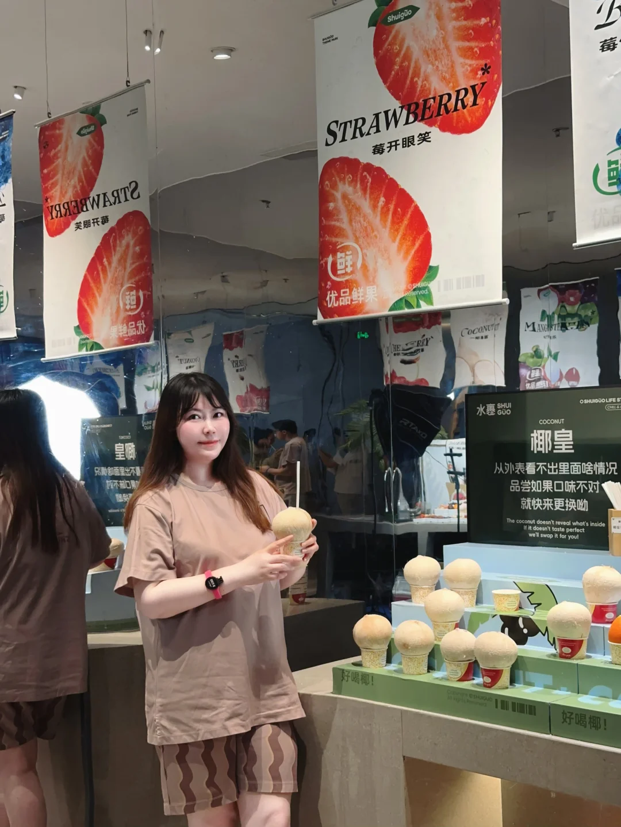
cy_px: 414
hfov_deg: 30.3
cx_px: 310
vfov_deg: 39.6
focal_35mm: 48
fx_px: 1148
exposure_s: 1/60
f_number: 1.78
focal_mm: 6.86
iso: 160
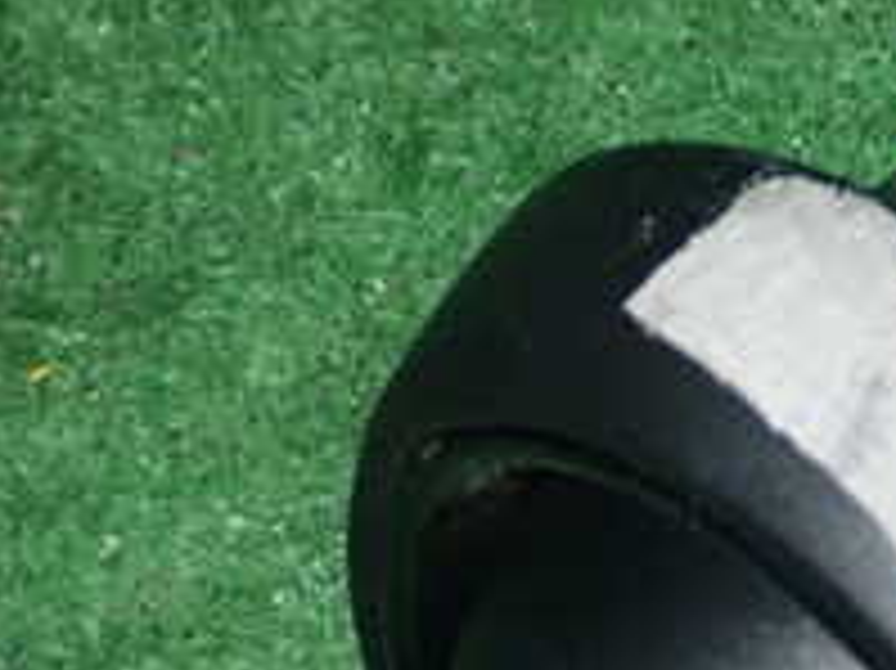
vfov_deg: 9.7
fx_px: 3906
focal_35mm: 151
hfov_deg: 12.8
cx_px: 1018
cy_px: 715
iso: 800
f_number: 9
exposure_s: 1/50
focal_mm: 9.01
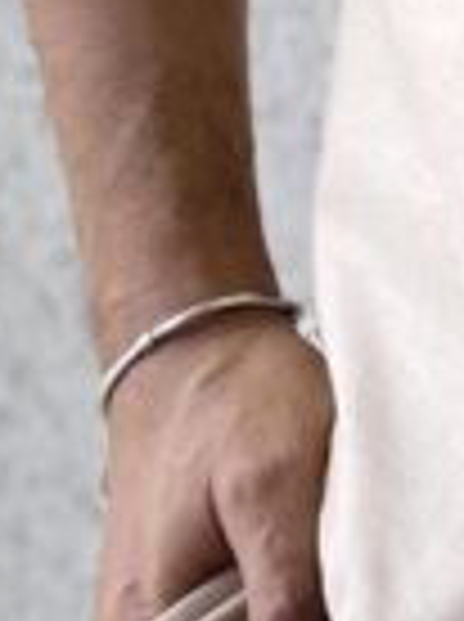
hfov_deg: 9.1
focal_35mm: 151
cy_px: -531
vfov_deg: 12.0
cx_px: 1000
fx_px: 2707
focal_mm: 5.1
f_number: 1.6
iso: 50
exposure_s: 1/430
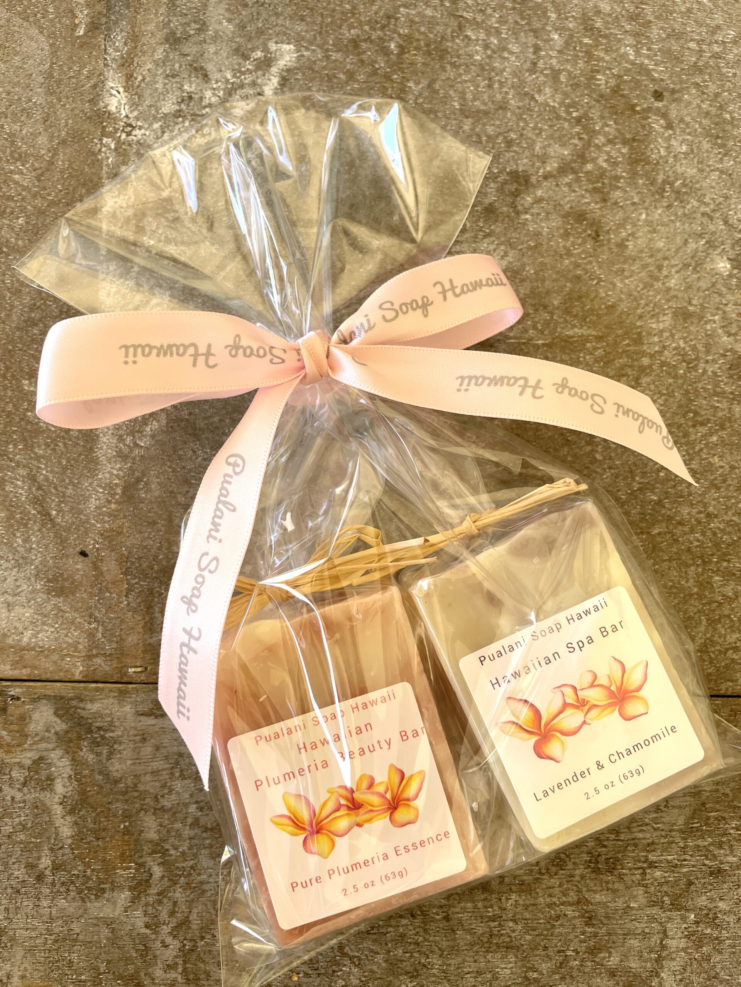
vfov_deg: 67.3
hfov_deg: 53.1
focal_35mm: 26
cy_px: 494
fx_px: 742
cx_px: 370
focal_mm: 4.2
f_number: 1.6
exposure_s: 1/121
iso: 64
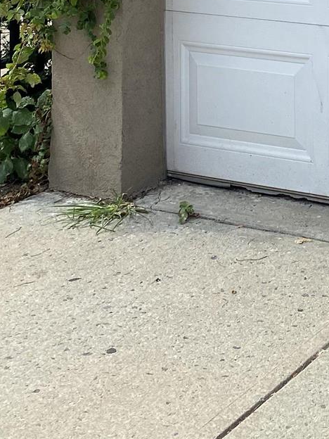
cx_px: 516
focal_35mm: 96
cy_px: -337
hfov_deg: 14.2
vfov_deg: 17.0
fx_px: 1217
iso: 32
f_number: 1.8
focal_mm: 4.25
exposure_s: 1/1565
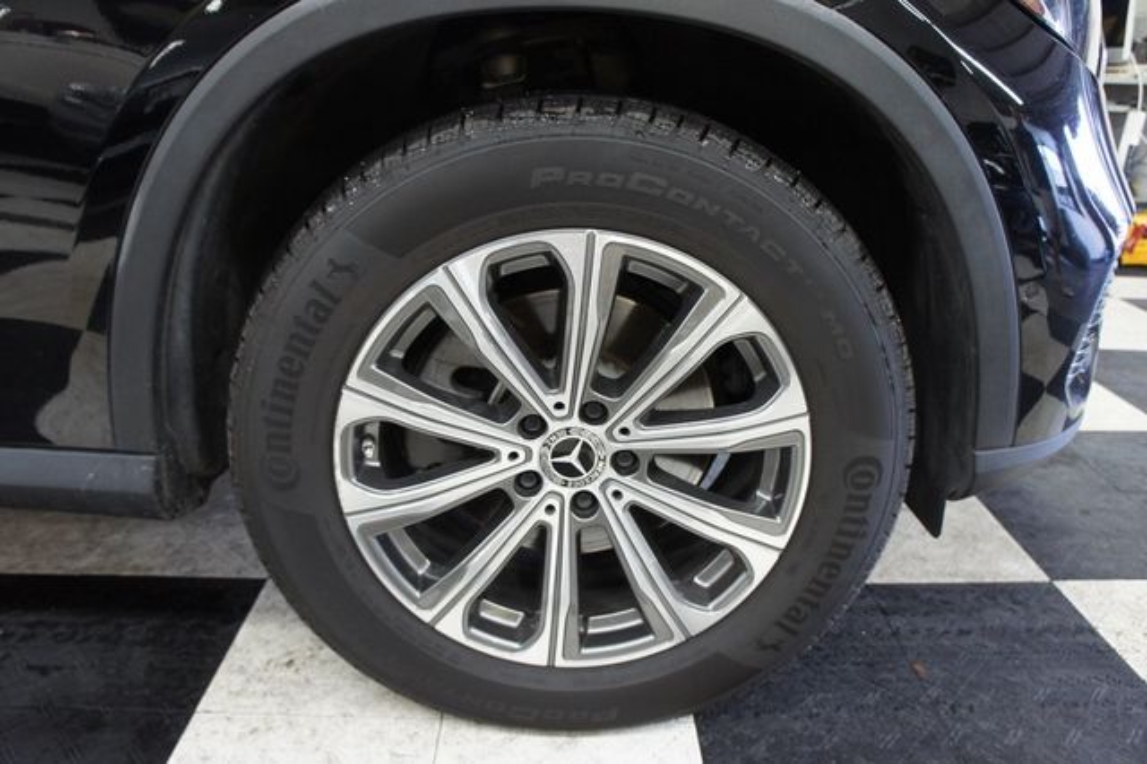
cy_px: 382
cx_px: 574
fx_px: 860
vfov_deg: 47.9
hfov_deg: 67.4
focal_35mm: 27
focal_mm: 18
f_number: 3.5
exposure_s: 1/30
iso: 800
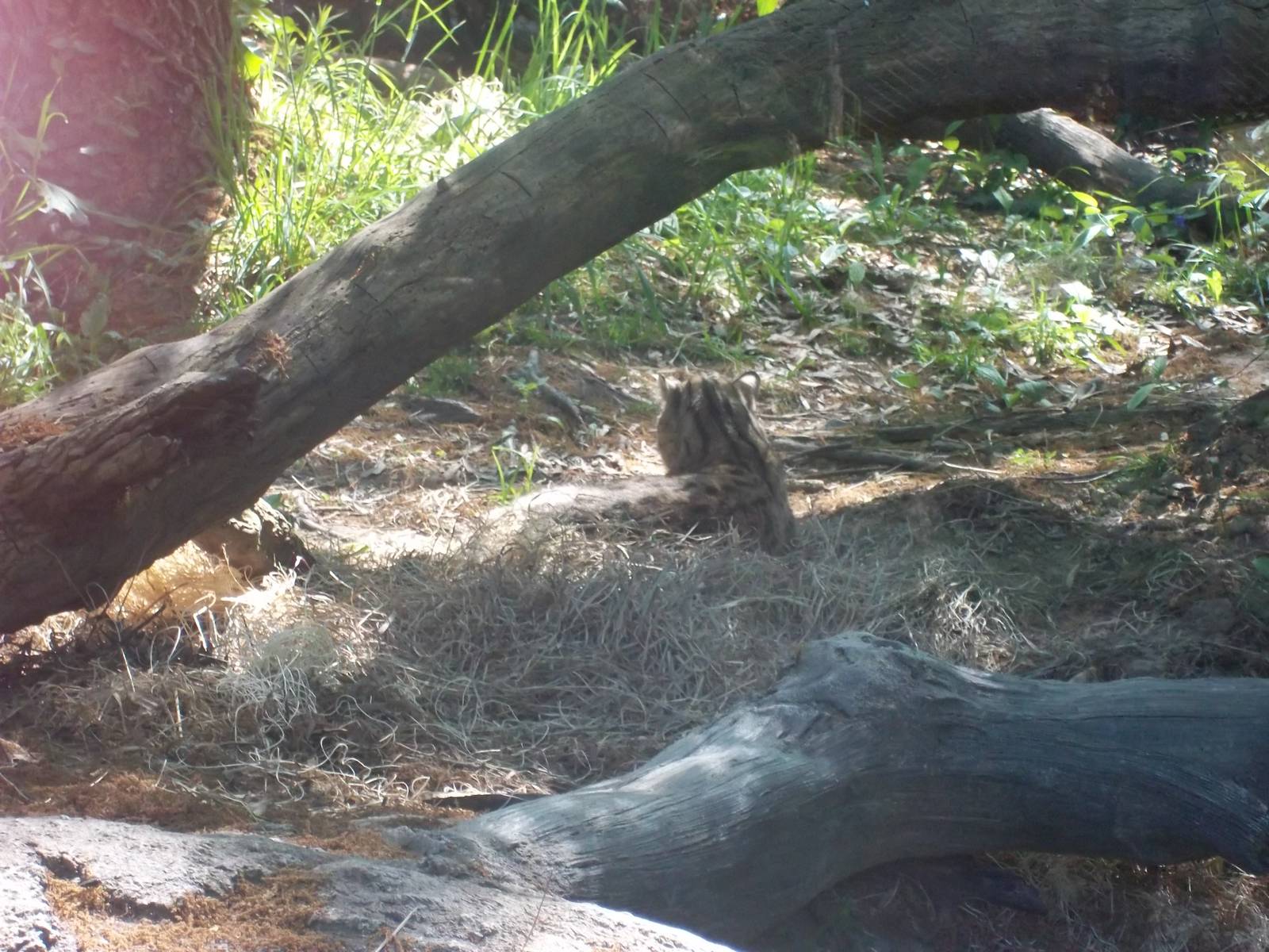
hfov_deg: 18.2
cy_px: 476
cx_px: 634
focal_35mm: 108
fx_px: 3959
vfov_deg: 13.7
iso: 320
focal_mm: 19.5
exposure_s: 1/125
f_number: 5.6
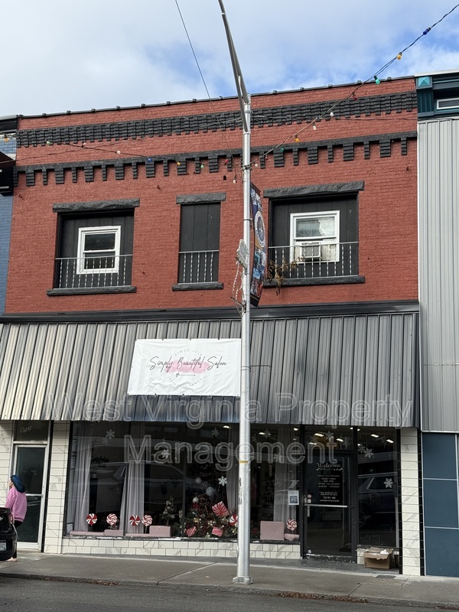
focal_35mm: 48
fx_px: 849
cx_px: 230
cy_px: 306
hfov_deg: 30.3
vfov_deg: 39.7
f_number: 1.78
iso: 80
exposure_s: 1/2088
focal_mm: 6.76
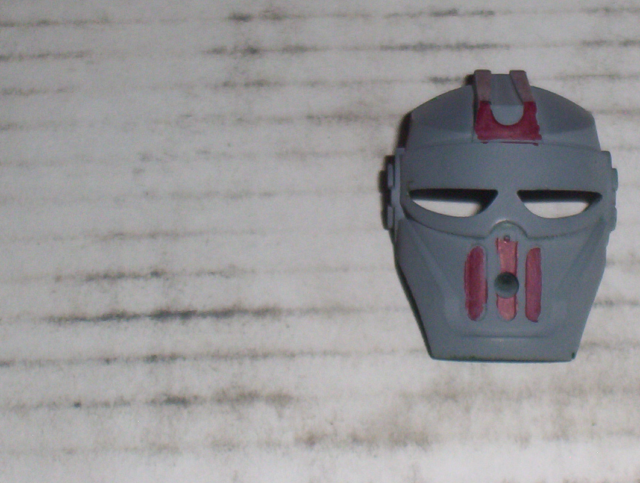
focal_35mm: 166
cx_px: 466
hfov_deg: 11.8
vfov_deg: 9.0
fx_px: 3077
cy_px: 126
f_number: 4.72
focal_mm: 16.61
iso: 140
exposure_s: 1/90
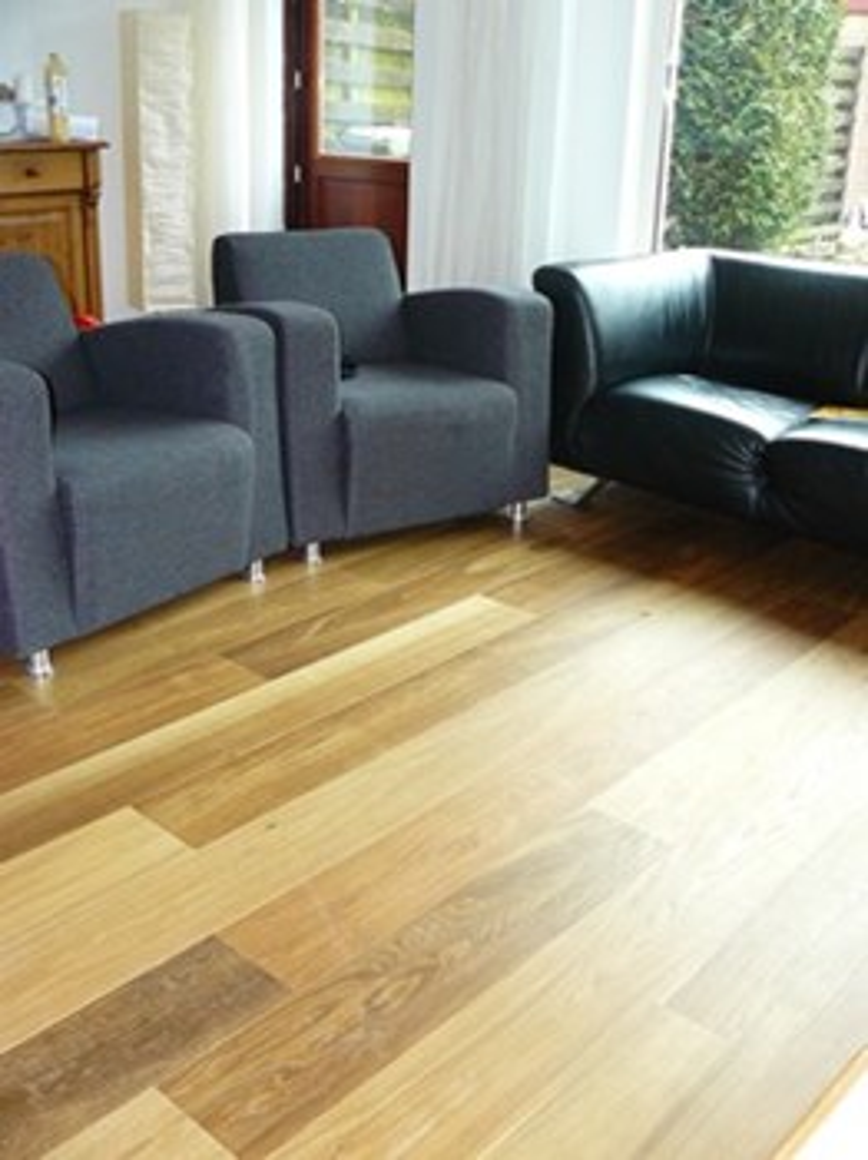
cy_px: 580
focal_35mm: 36
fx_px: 1205
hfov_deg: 39.6
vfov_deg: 51.4
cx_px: 434
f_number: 2.8
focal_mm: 6
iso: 200
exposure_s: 1/30
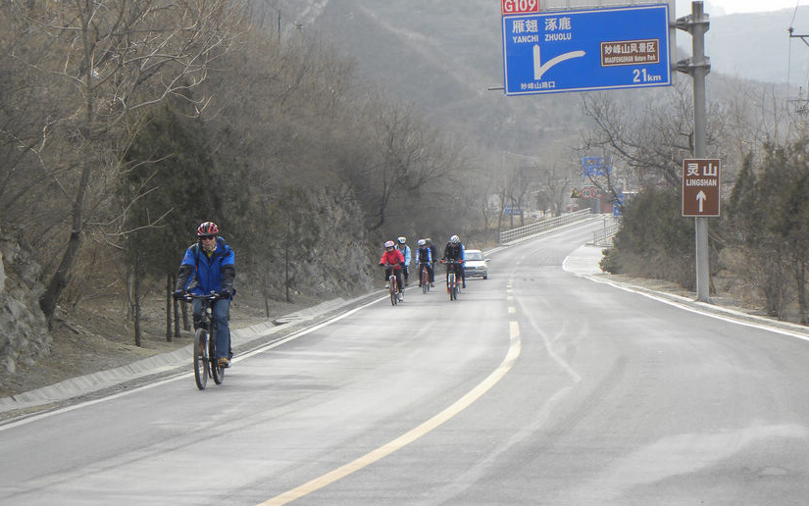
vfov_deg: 10.7
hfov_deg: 17.1
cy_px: 255
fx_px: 2690
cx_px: 370
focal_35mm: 122
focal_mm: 16.9
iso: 64
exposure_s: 1/135
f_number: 4
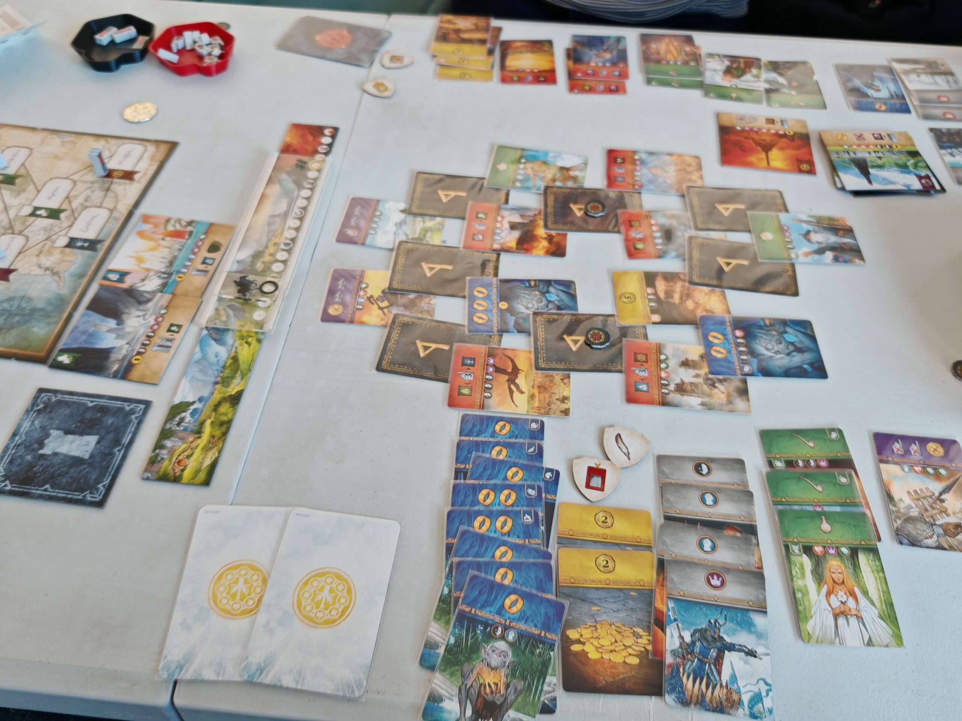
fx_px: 750
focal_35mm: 27
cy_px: 360
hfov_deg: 65.3
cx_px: 481
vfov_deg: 51.4
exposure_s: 1/50
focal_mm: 6.83
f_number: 1.4
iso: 160
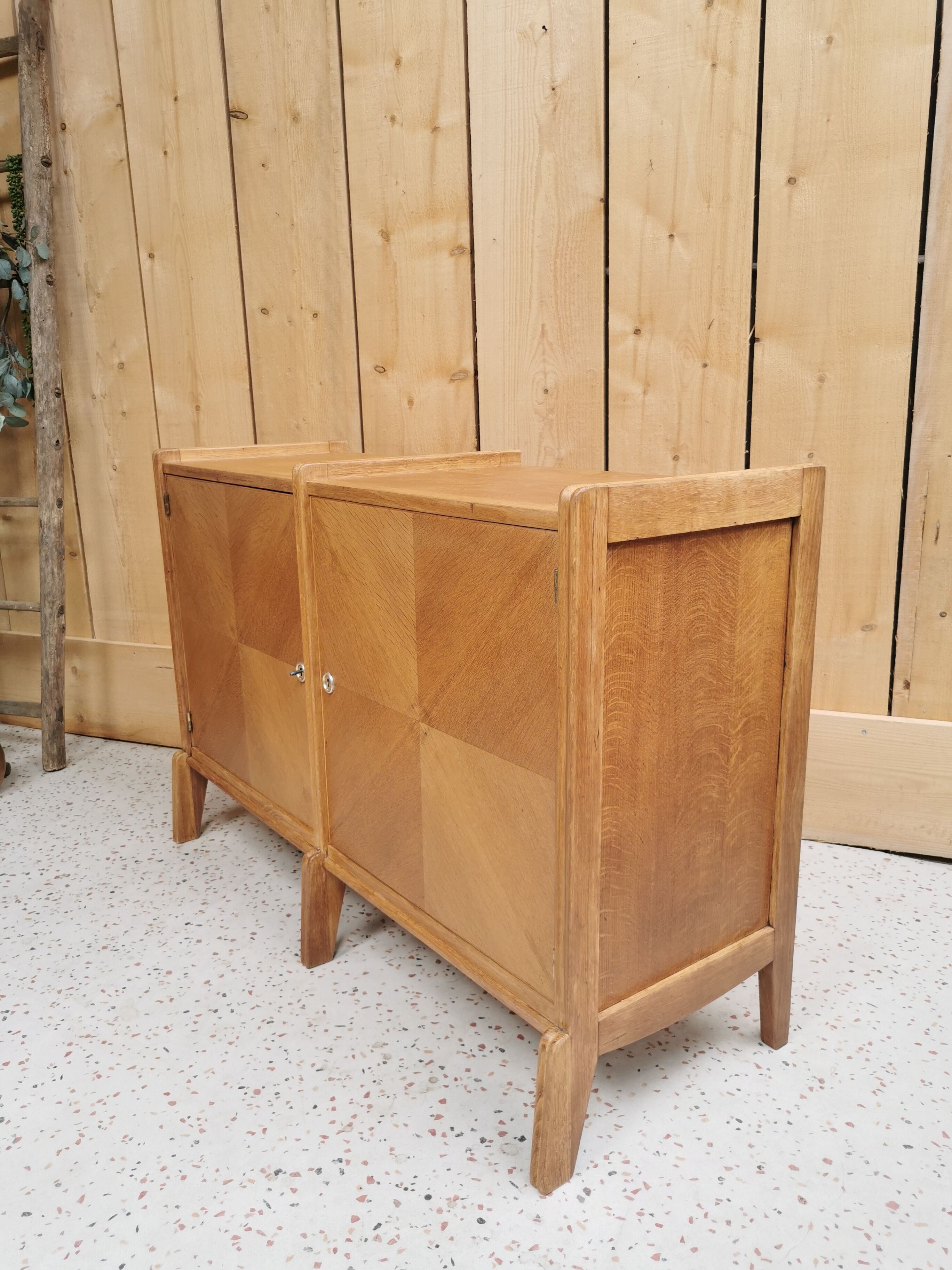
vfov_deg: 65.3
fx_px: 990
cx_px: 476
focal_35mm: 27
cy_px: 635
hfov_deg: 51.4
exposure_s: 1/115
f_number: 1.8
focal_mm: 5.58
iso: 50
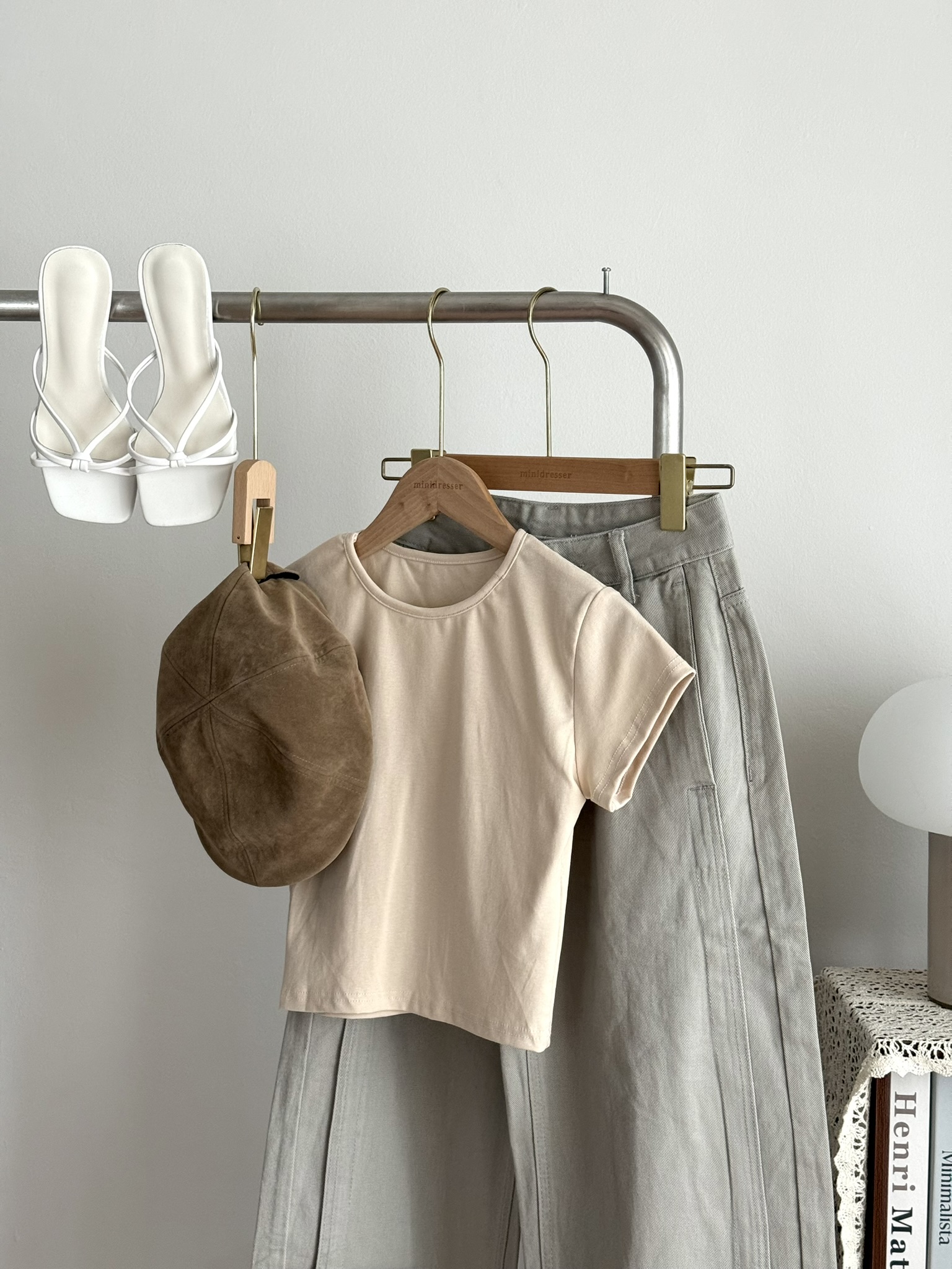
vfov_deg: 39.7
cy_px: 634
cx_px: 476
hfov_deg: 30.3
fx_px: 1760
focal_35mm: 48
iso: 160
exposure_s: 1/60
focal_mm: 6.76
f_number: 1.78
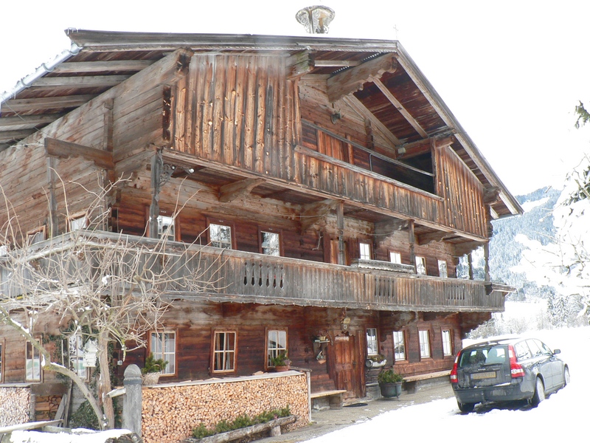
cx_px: 295
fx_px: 614
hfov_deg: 51.4
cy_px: 222
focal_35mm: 36
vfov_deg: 39.7
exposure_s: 1/13
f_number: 8
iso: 100
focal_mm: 6
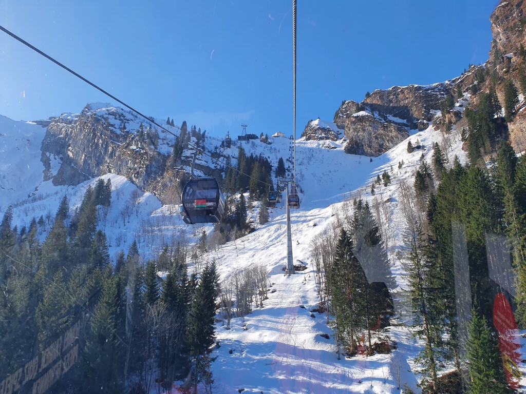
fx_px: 395
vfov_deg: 53.1
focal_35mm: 26
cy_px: 197
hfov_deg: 67.3
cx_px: 263
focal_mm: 4.32
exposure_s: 1/826
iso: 50
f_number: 2.4
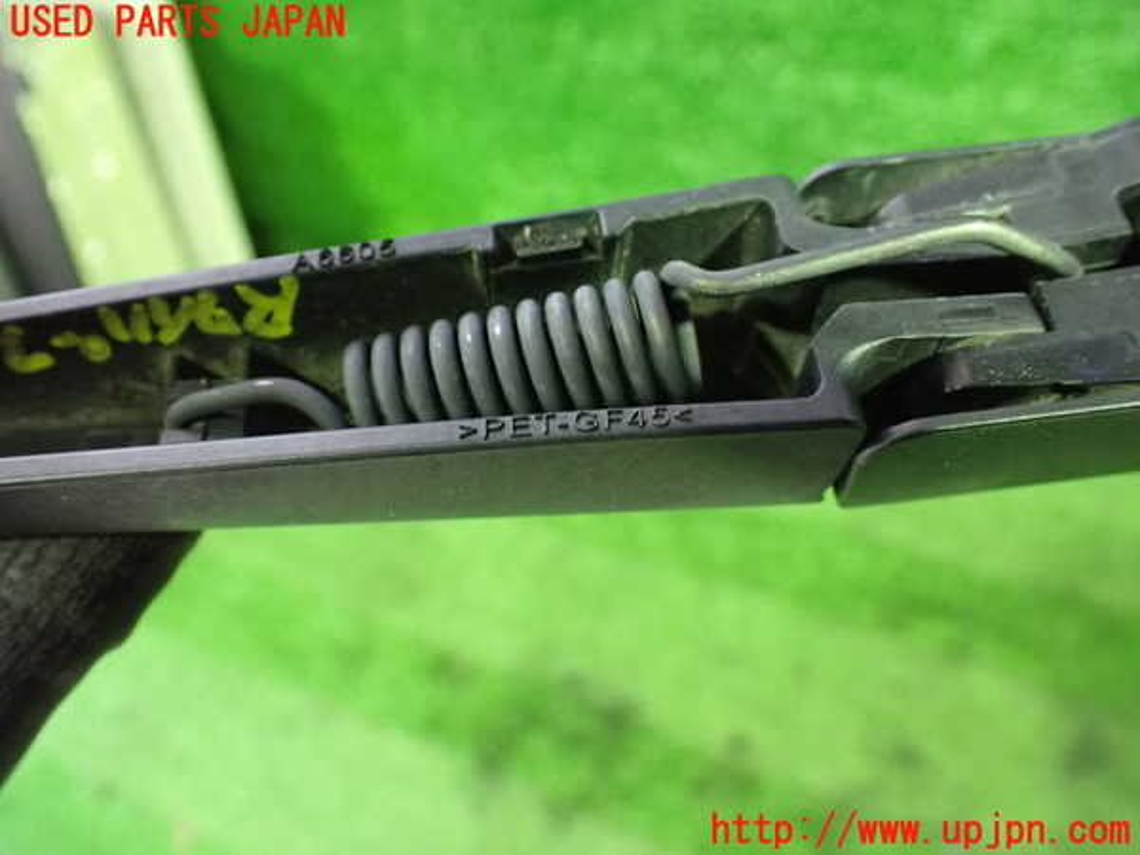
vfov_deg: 46.8
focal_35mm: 30
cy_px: 428
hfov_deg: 60.0
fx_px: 988
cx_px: 570
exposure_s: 1/30
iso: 1600
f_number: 2.3
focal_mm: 5.4
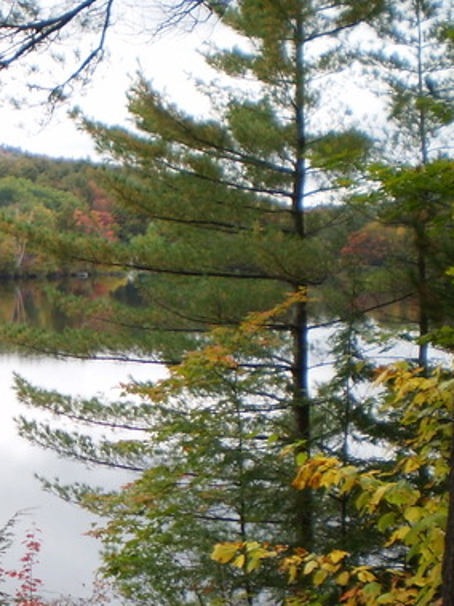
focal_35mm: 76
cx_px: -56
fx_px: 1330
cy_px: 424
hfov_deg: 18.6
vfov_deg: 25.5
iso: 64
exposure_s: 1/160
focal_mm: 6.3
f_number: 3.1
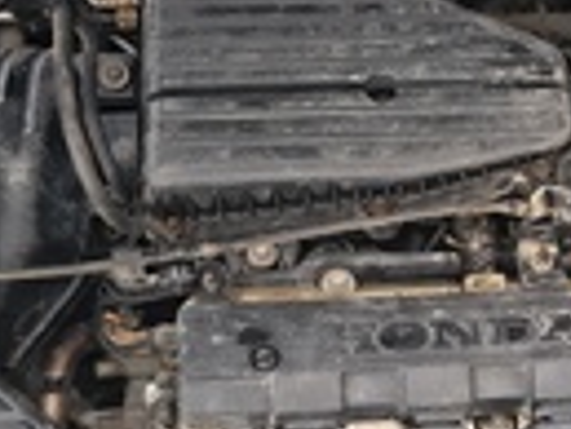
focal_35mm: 85
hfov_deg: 22.9
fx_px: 1403
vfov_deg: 17.0
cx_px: 365
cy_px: 427
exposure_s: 1/100
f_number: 1.8
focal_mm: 5.56
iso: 118
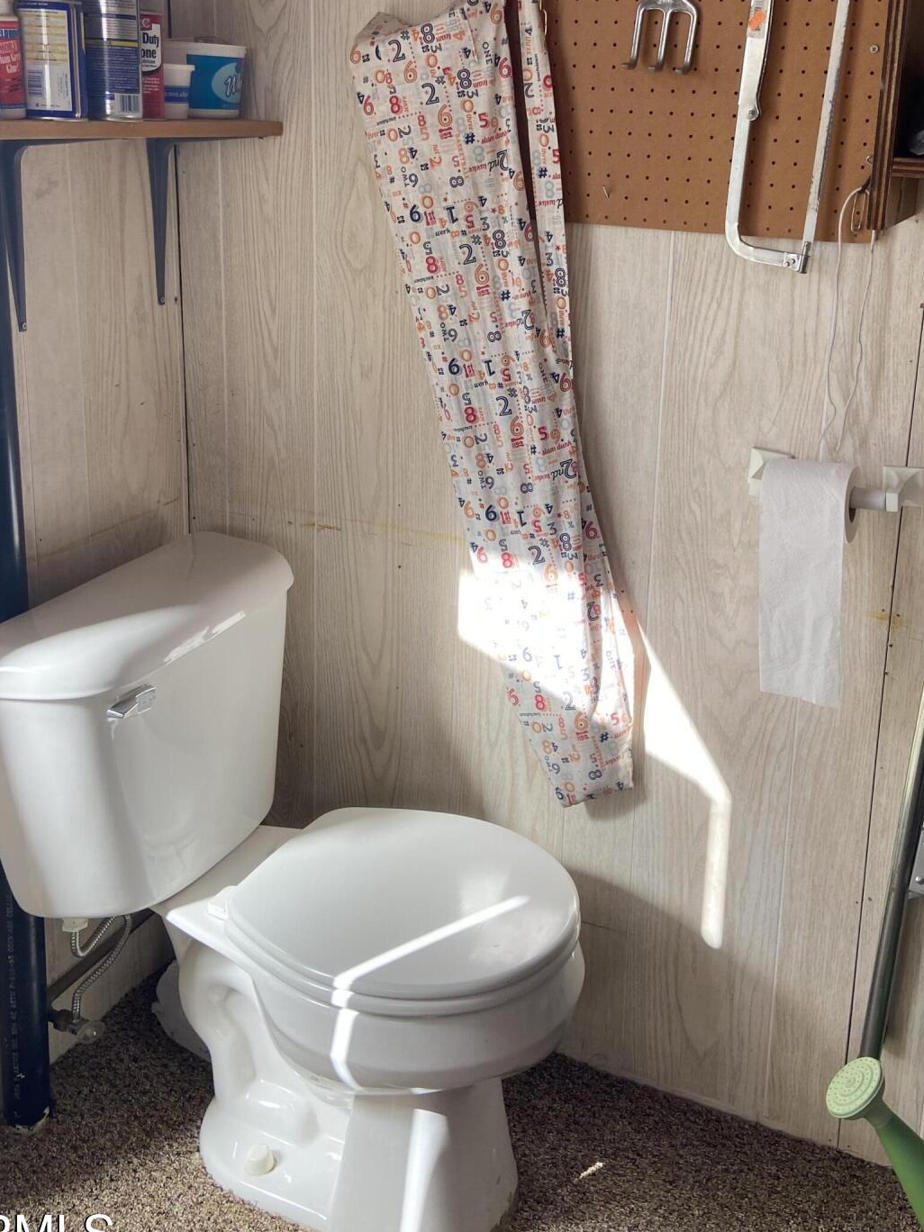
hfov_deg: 37.7
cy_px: 416
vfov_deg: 48.2
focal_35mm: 38
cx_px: 487
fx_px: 1352
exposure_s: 1/217
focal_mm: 4.25
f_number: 1.8
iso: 32
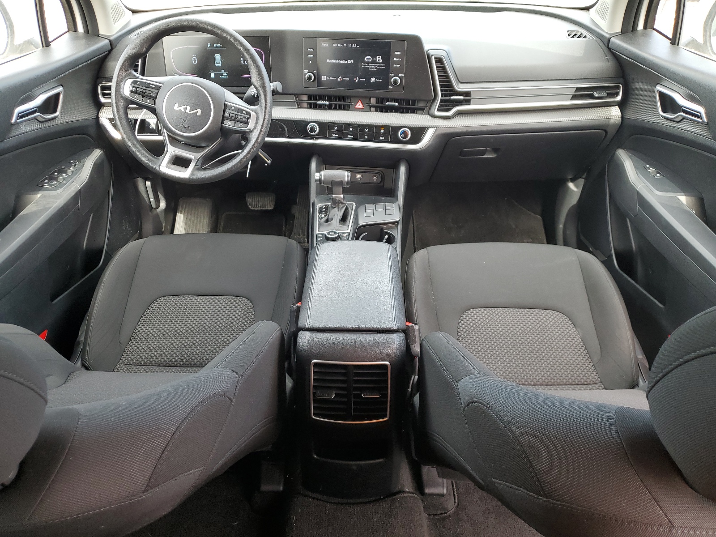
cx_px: 358
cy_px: 268
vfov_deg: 53.1
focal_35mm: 26
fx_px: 538
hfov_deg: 67.3
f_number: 1.5
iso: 56
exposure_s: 1/120
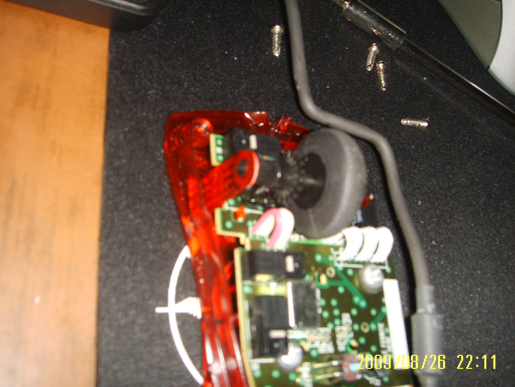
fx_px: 580
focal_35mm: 39
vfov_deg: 36.8
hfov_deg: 47.9
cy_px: 194
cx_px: 258
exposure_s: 1/45
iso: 100
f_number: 3.5
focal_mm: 6.6
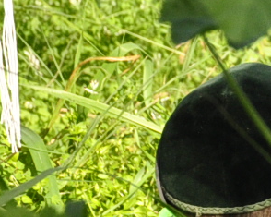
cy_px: 200
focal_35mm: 431
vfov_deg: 3.6
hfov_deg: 4.3
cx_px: 851
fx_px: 3456
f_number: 4.8
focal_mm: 42
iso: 720
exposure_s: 1/1250
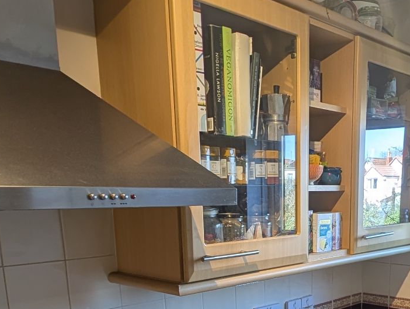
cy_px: 317
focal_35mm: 41
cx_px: 300
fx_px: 486
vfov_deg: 32.1
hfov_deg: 44.4
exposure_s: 1/73.8
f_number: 1.95
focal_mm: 2.23
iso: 45
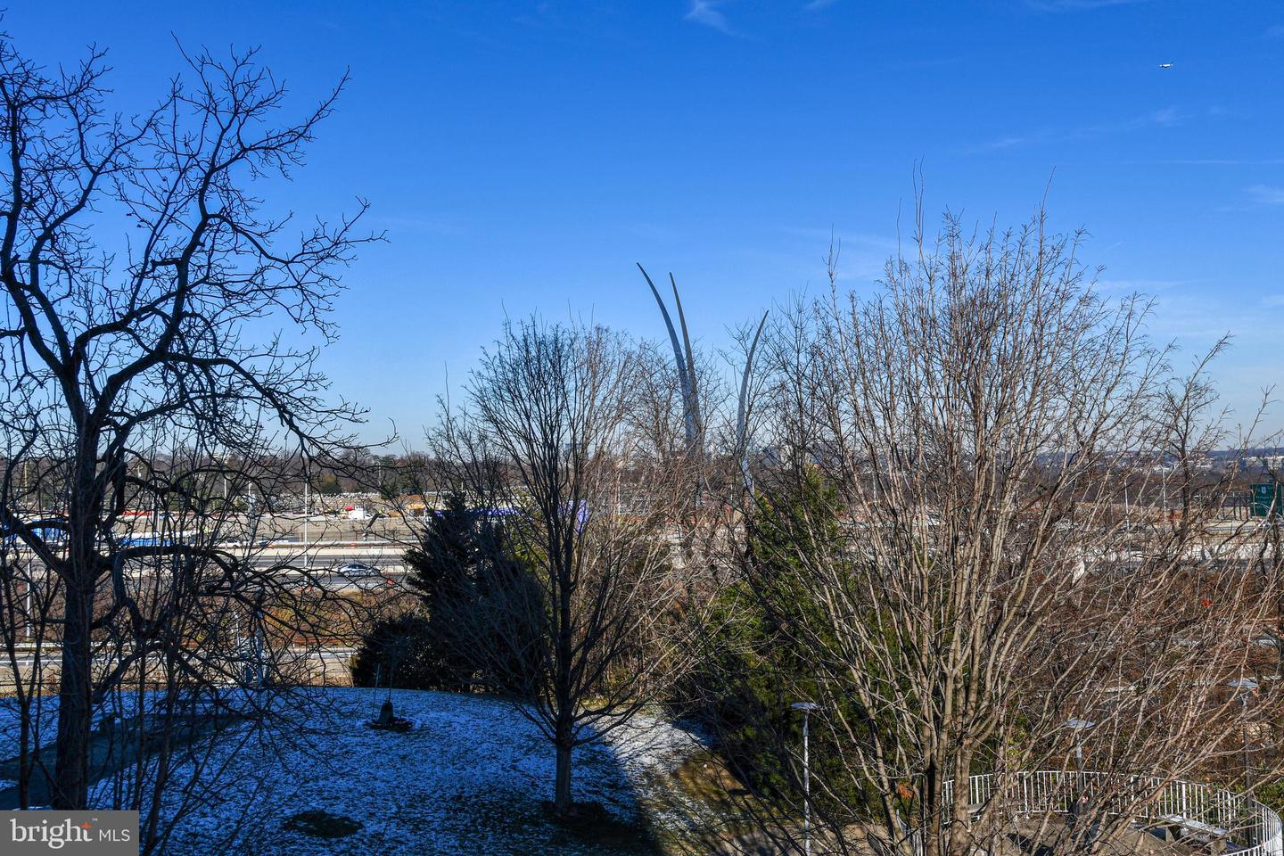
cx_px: 642
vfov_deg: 36.9
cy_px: 428
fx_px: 1284
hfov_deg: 53.1
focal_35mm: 36
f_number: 9
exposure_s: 1/400
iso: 100
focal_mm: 24
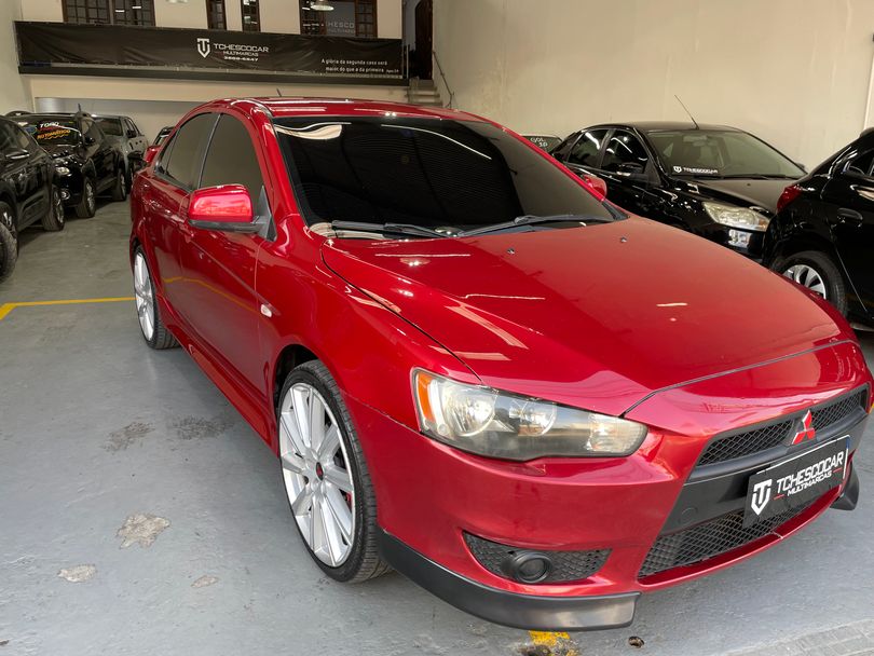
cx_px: 437
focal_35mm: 26
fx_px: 657
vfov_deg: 53.1
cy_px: 328
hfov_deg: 67.3
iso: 50
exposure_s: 1/120
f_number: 1.6
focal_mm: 4.2
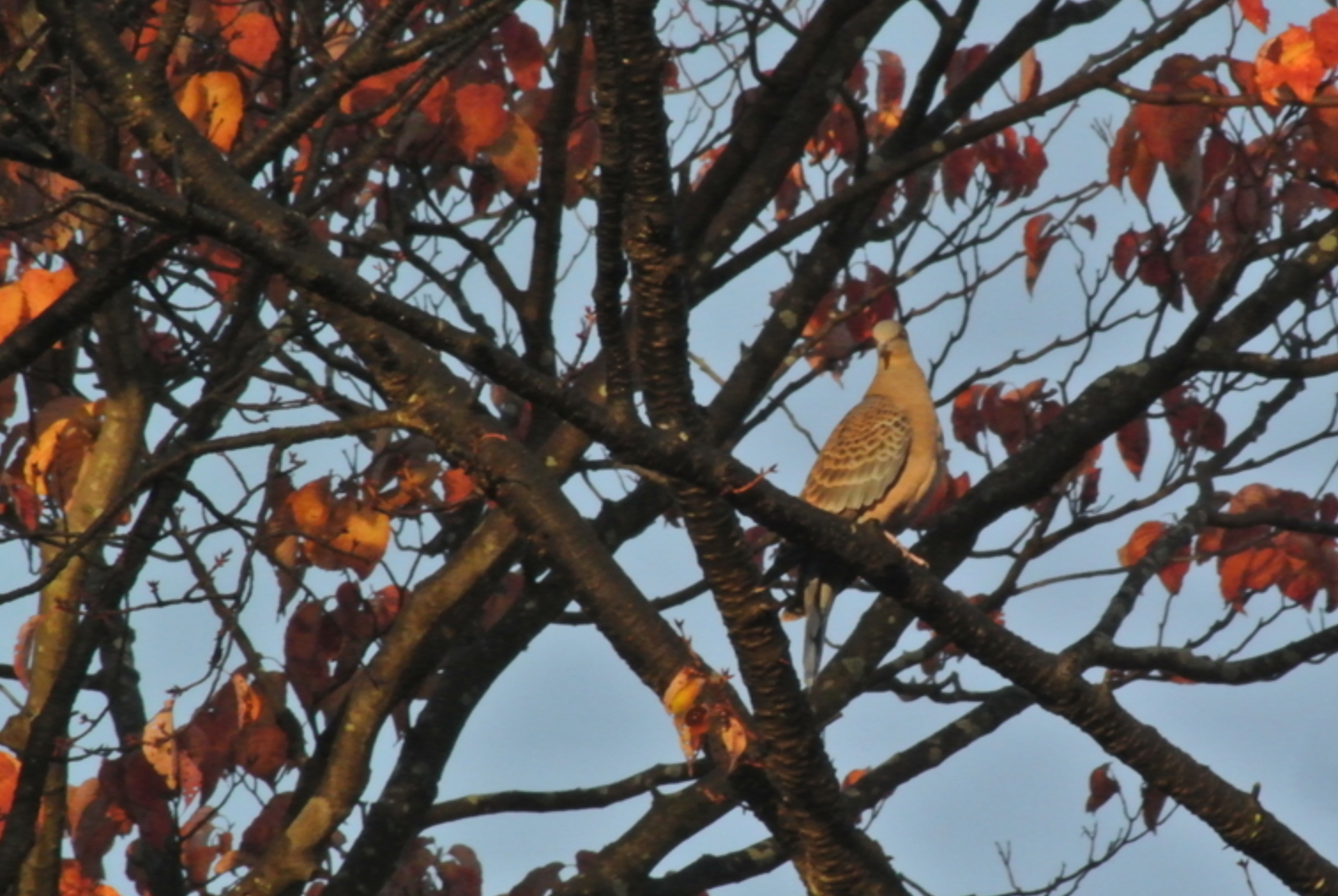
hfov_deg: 1.9
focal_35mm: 1095
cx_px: 875
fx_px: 40752
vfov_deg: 1.3
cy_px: 450
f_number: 22
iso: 1600
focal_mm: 300
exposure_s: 1/250
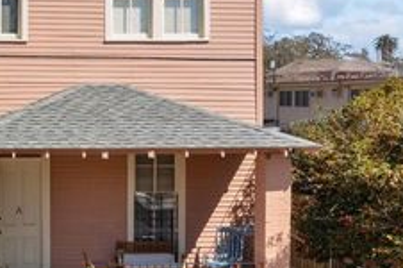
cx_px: -16
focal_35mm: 62
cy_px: 103
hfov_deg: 29.8
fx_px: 693
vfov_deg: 21.8
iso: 100
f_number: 5.6
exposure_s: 1/400
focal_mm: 10.26
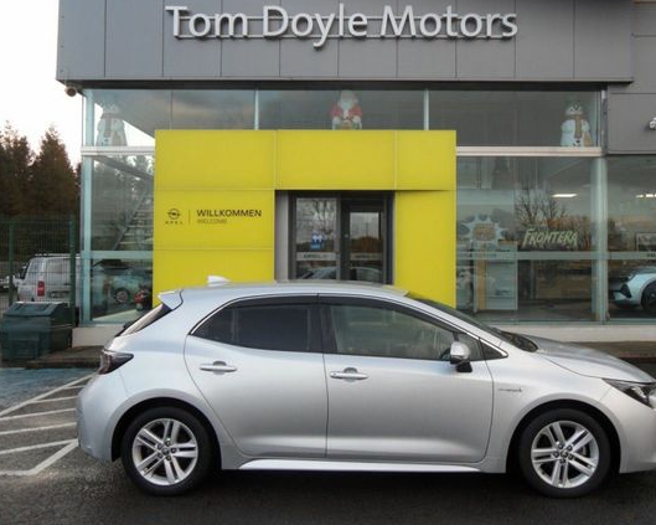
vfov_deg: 47.1
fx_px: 602
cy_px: 251
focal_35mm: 31
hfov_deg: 57.1
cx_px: 357
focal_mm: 5
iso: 100
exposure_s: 1/90
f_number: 3.4
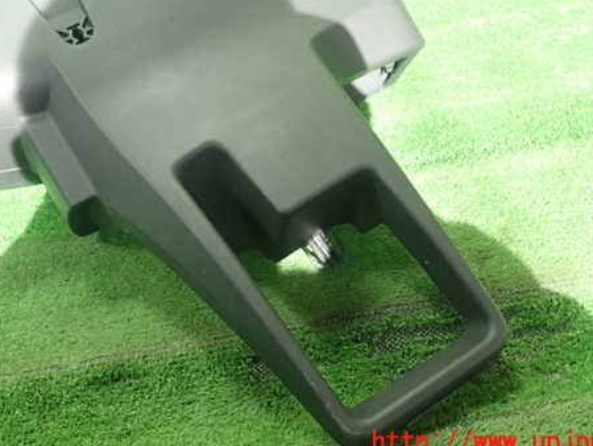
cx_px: 274
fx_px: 686
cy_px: 162
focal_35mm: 40
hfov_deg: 46.7
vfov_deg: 35.8
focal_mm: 5.5
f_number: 2.3
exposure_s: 1/125
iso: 250
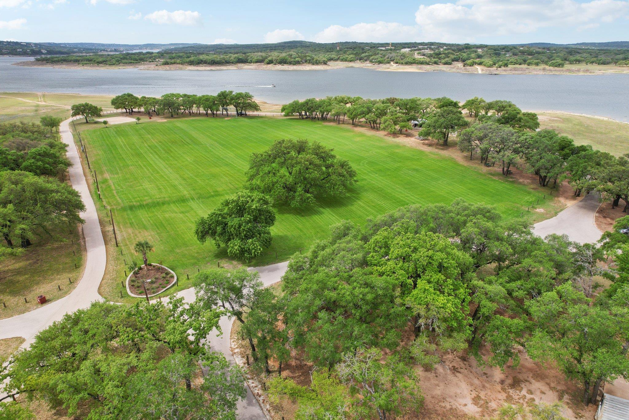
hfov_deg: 78.6
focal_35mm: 22
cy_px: 210
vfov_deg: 57.2
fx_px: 384
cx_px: 314
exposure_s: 1/1500
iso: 110
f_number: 2.8
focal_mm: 8.4
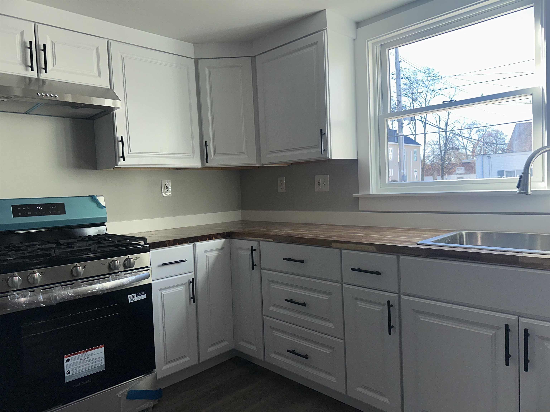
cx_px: 275
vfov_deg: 56.8
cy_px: 206
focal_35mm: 24
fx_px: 381
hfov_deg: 71.6
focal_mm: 6.86
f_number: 1.78
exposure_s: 1/663
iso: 50
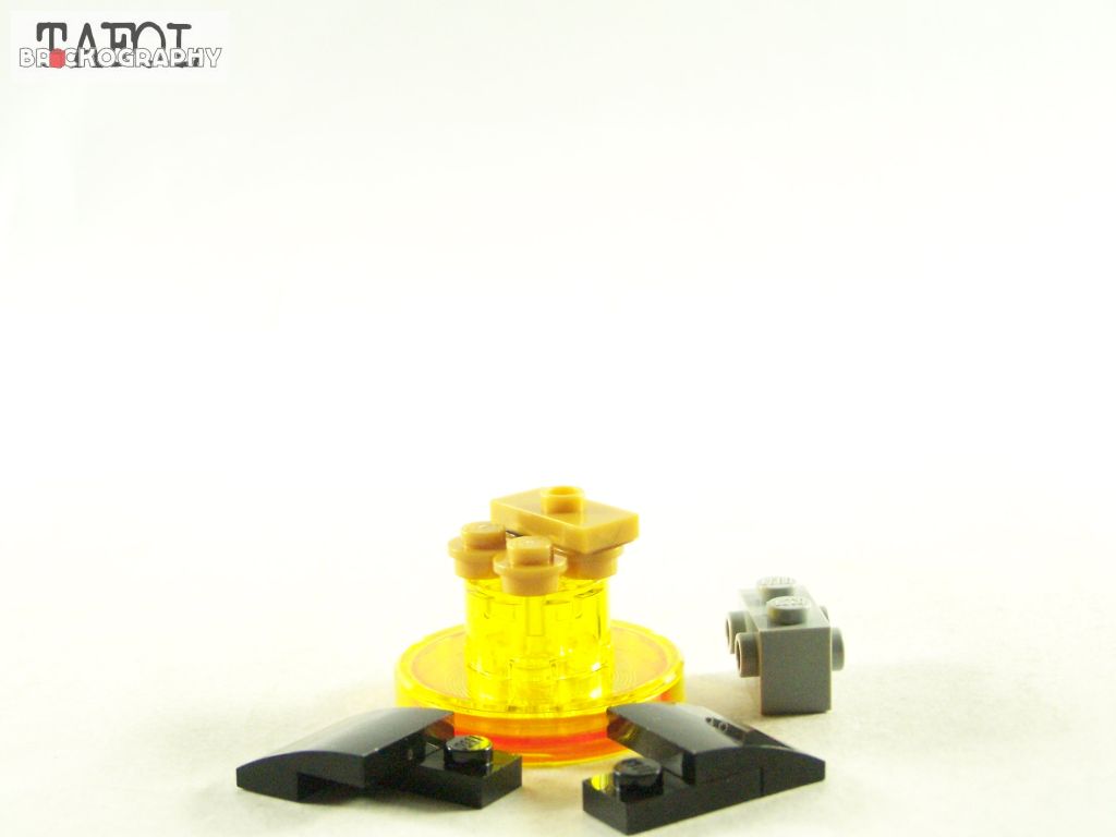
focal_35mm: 64
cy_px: 418
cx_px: 558
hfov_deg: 30.3
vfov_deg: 22.9
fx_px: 2063
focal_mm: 10.7
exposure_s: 1/60
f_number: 3.2
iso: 400
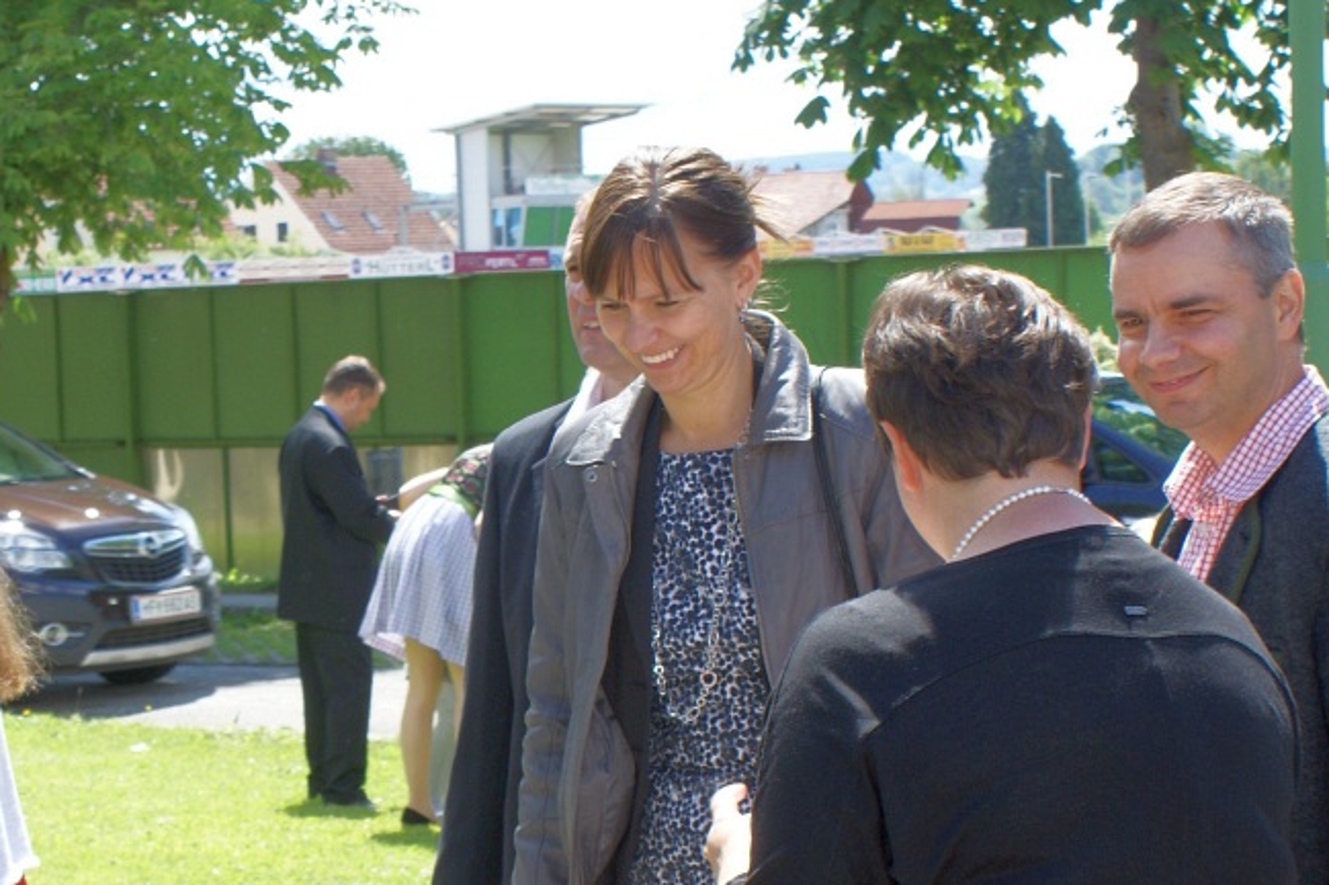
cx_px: 268
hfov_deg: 20.8
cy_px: 791
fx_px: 3579
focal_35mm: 97
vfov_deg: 14.0
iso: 100
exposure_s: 1/100
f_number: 6.3
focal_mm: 28
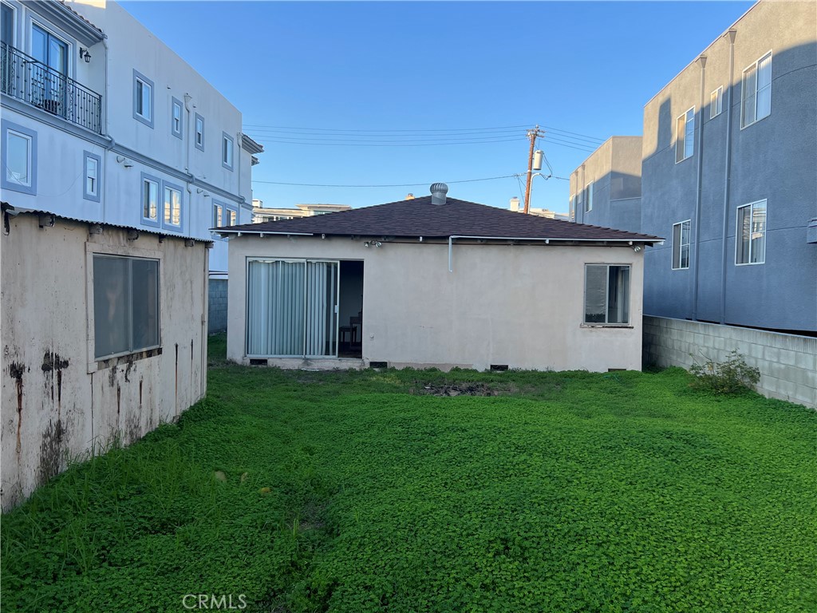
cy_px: 306
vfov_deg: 53.1
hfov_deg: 67.3
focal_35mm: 26
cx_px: 408
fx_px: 614
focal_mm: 5.7
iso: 50
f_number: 1.5
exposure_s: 1/982
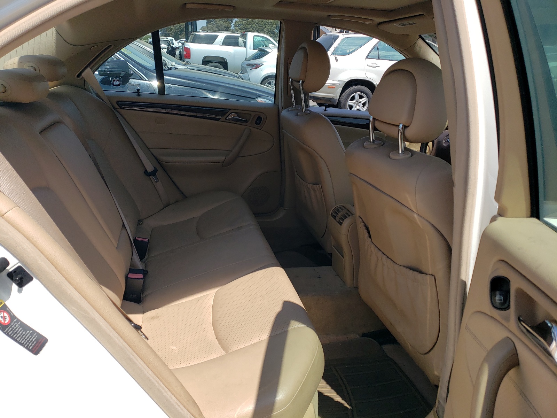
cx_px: 278
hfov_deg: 67.3
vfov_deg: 53.1
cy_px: 209
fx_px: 418
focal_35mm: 26
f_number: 1.5
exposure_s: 1/2500
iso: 50
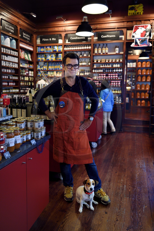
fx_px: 205
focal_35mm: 32
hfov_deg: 41.1
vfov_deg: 58.7
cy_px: 116
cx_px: 77
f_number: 2.8
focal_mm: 32
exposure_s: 1/125
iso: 800
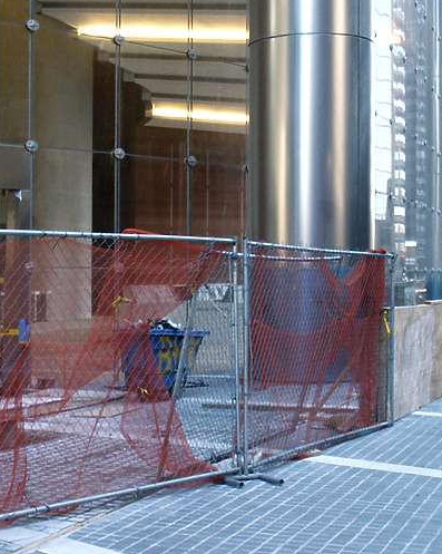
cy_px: 298
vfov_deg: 27.5
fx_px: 1129
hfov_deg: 22.1
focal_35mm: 69
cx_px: 158
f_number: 3
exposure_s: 1/45
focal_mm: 8.2
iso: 80
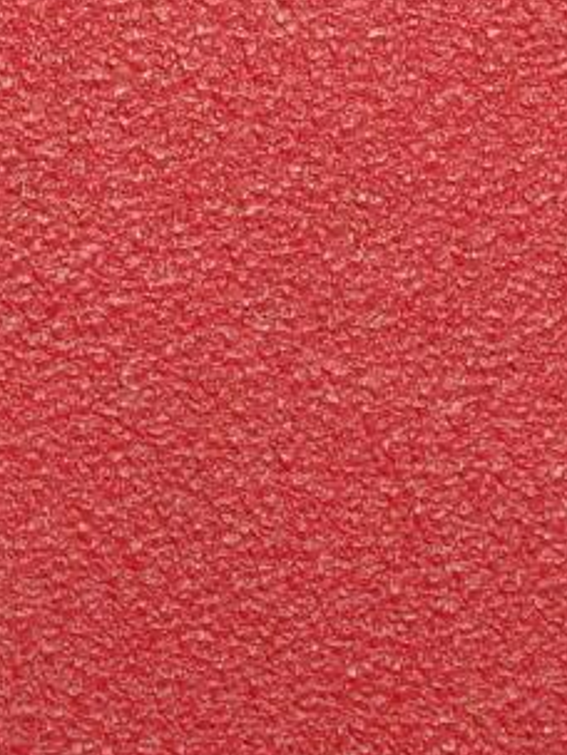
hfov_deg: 4.2
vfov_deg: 5.6
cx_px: -403
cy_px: -206
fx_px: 7753
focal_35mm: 355
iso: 1000
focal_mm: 9
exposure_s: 1/104
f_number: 2
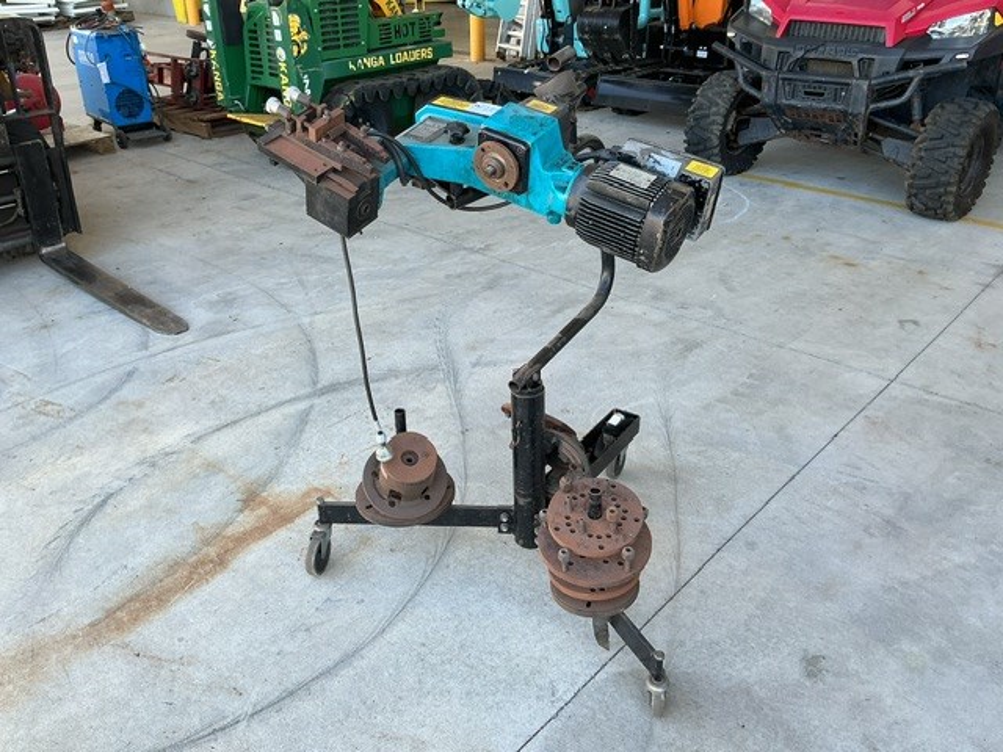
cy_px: 376
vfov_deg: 48.2
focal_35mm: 29
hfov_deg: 61.7
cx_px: 502
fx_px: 840
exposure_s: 1/120
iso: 20
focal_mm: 3
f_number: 1.8
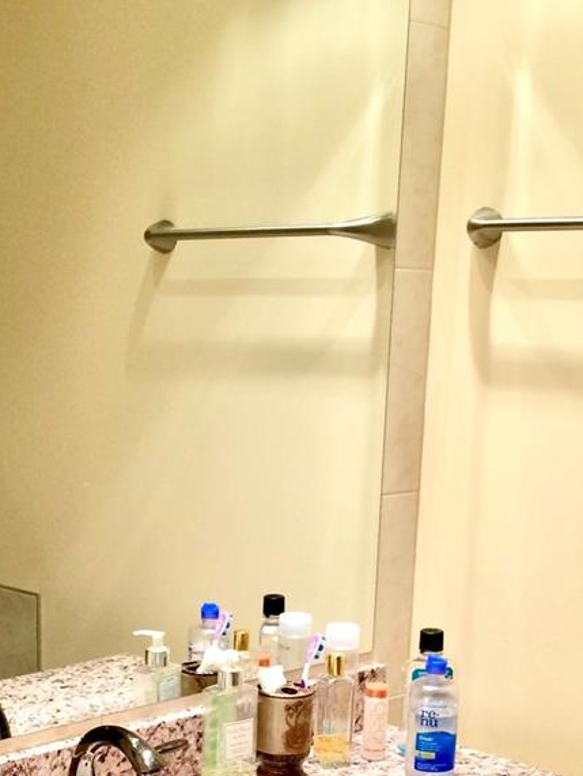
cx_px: 230
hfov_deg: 23.3
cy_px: 652
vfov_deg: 29.8
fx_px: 1413
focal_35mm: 63
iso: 40
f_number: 2.2
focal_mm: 4.12
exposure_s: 1/30
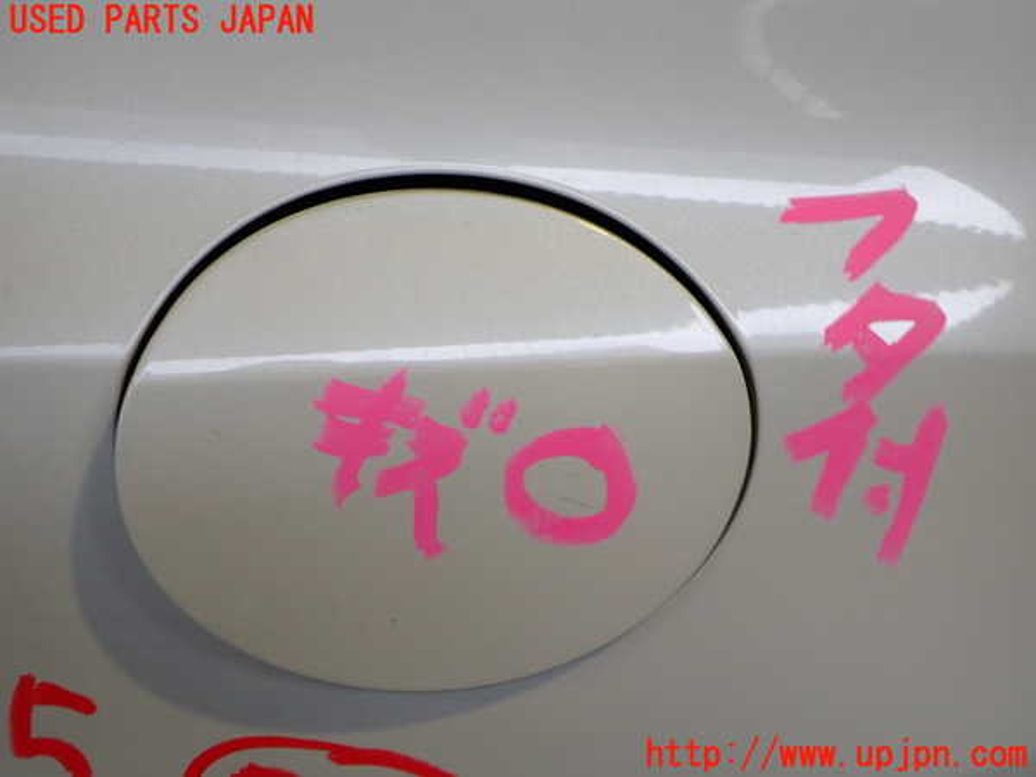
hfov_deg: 60.0
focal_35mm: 30
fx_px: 898
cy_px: 388
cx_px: 518
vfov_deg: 46.8
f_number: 2.3
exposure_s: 1/100
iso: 200
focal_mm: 5.4
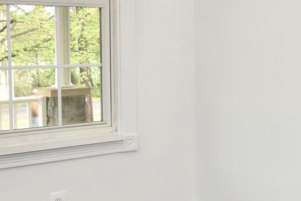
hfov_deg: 30.3
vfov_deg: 21.2
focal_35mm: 64
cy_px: 71
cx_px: 262
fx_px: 535
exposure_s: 1/10
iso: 100
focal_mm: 10
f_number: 5
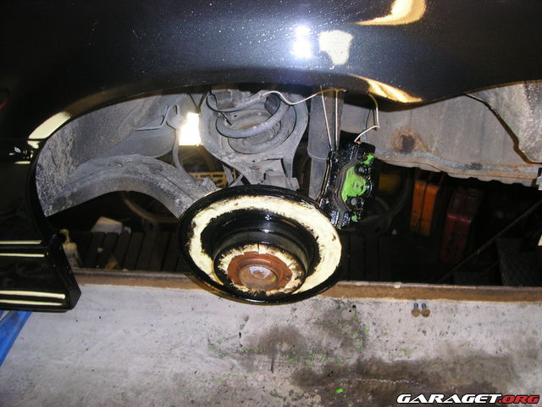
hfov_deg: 49.0
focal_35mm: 38
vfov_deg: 37.7
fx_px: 595
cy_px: 204
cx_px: 271
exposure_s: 1/45
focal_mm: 7.8
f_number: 2.8
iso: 200
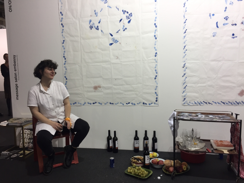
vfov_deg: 48.2
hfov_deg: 61.7
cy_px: 92
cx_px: 122
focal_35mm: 29
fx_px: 204
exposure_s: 1/50
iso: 40
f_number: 2.2
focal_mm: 4.15
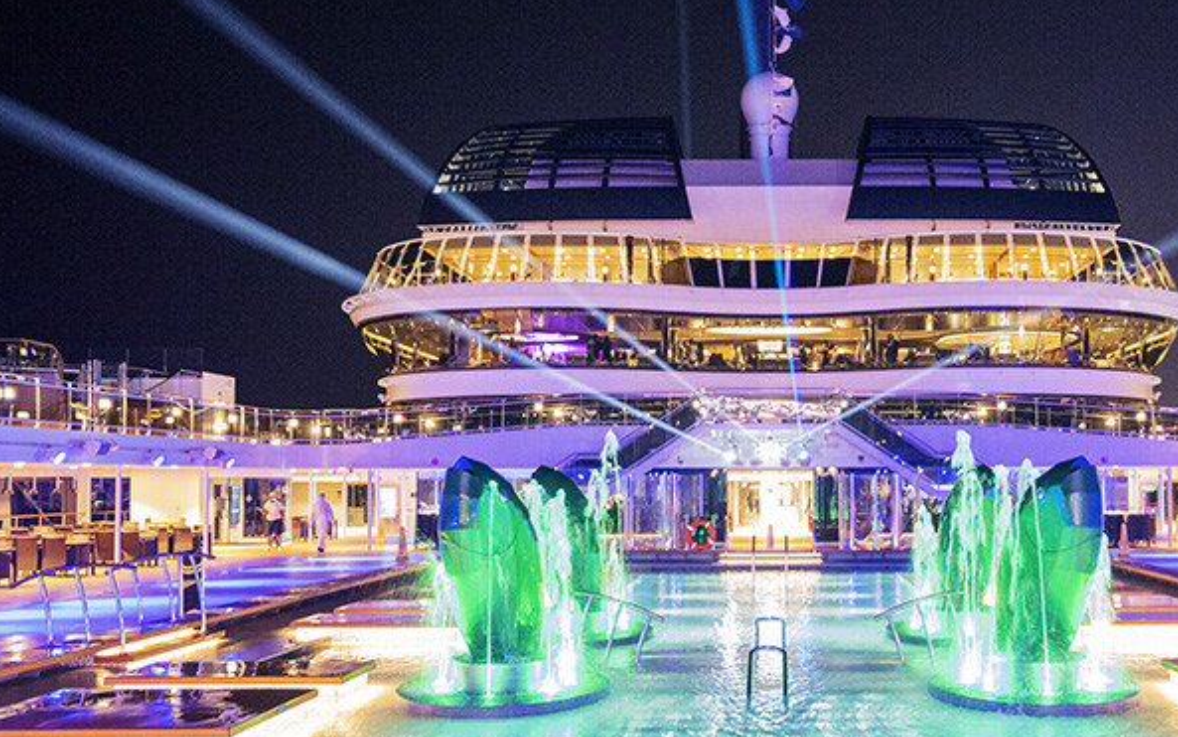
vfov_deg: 29.1
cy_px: 452
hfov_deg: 44.6
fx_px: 1413
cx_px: 783
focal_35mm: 44
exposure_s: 1/30
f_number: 4
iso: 12800
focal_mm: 32
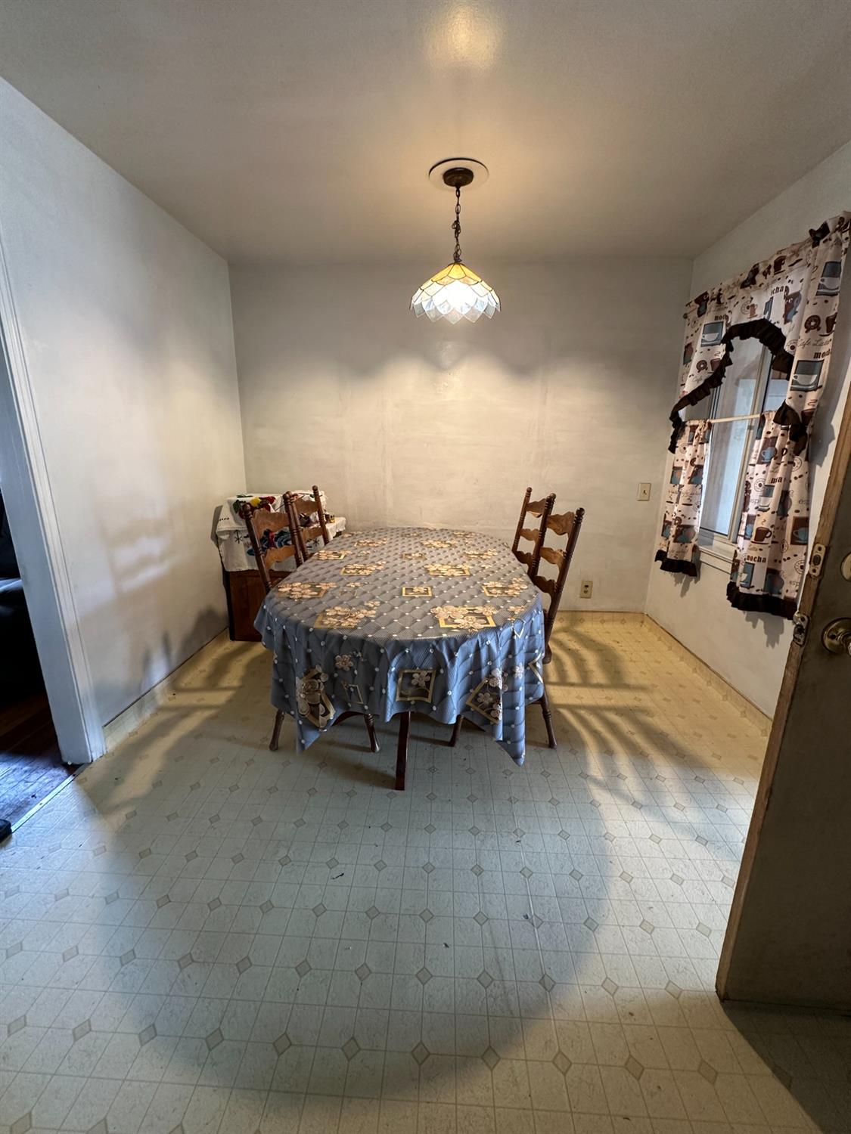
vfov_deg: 102.1
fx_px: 459
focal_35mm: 14
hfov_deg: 85.7
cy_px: 567
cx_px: 426
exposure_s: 1/60
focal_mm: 2.22
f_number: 2.2
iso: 200
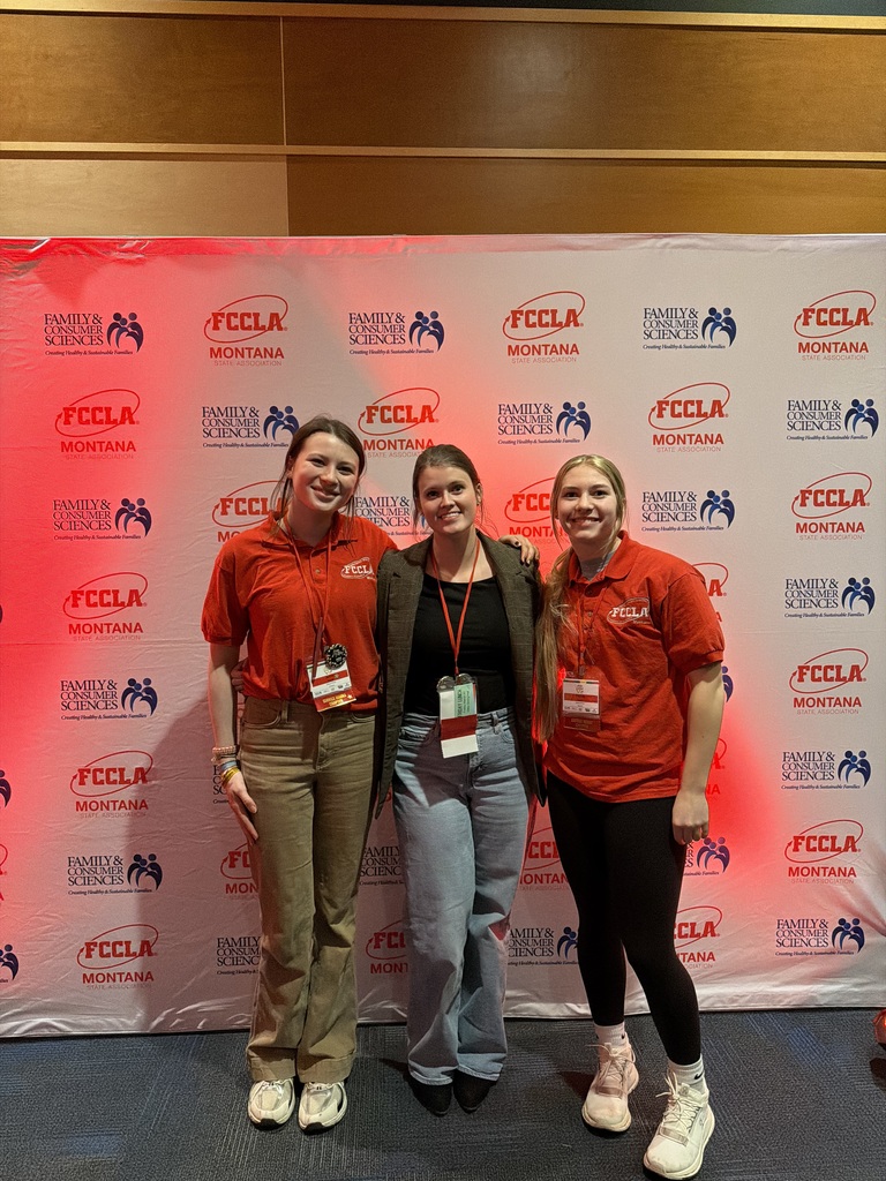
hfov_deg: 56.8
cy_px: 590
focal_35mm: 24
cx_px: 443
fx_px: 819
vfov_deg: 71.6
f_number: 1.78
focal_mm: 6.76
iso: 1250
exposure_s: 1/61
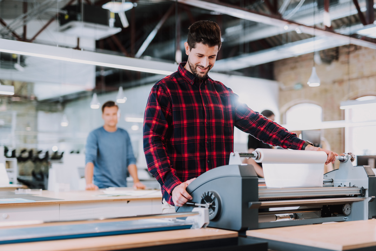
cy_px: 126
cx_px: 188
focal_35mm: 50
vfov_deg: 27.0
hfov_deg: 39.6
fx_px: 522
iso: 200
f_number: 1.4
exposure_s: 1/200
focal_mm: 50
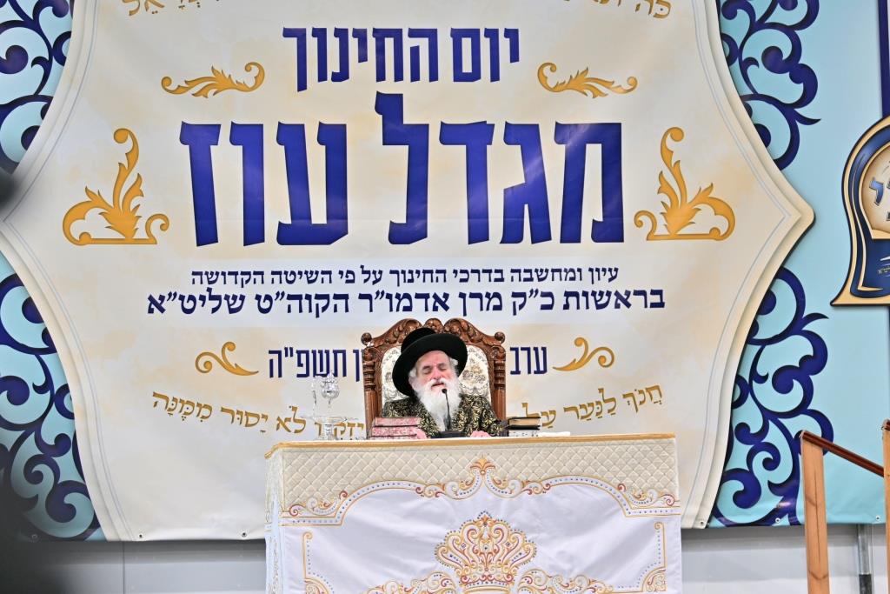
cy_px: 297
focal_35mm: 105
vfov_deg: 13.0
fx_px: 2596
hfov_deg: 19.5
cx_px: 445
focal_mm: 70
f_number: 2.8
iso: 320
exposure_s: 1/160
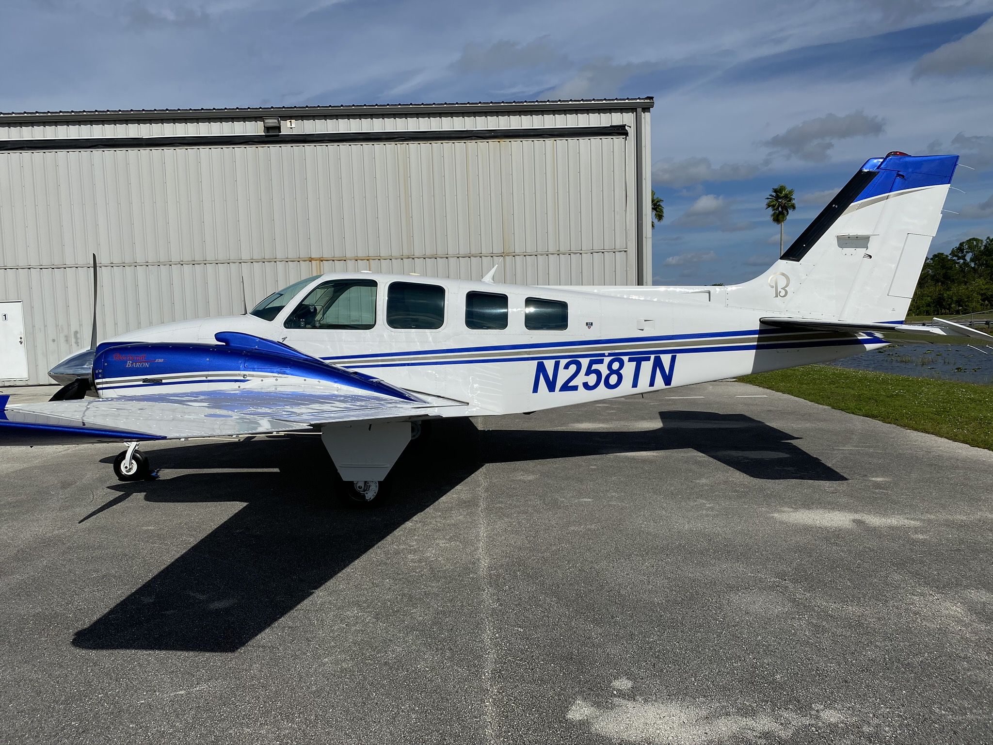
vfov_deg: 53.1
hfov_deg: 67.3
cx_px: 496
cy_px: 372
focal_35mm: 26
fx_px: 746
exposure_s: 1/9615
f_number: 1.8
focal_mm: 4.25
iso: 32
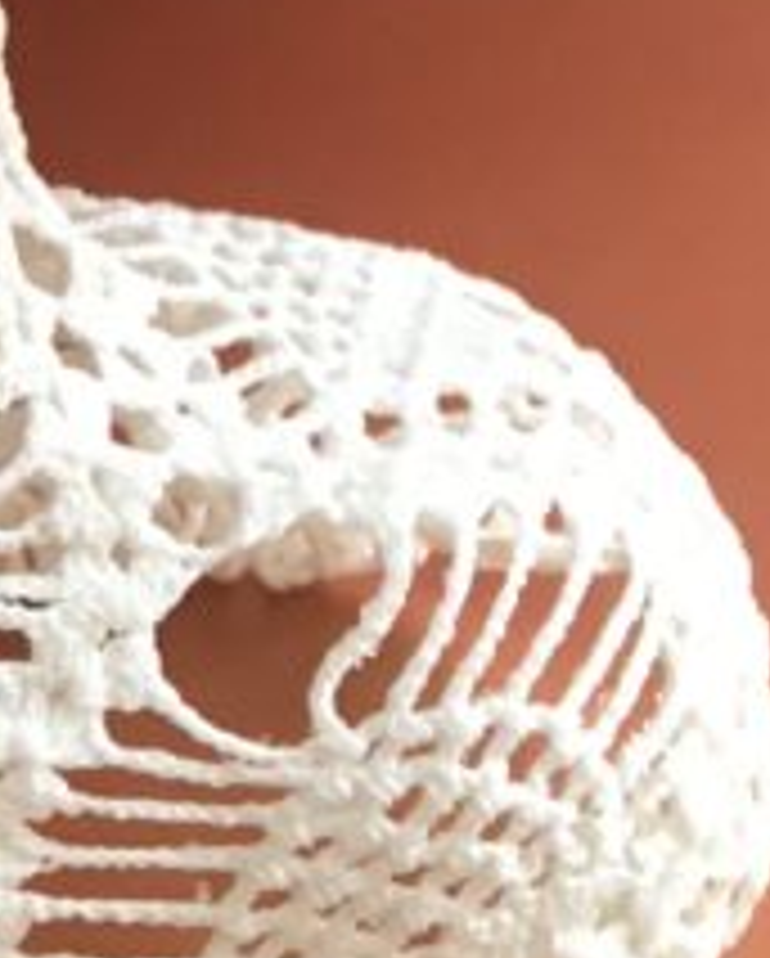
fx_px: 3866
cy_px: -783
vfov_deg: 12.8
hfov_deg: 10.5
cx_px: -725
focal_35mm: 136
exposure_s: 1/33
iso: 80
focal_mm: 4.15
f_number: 2.2
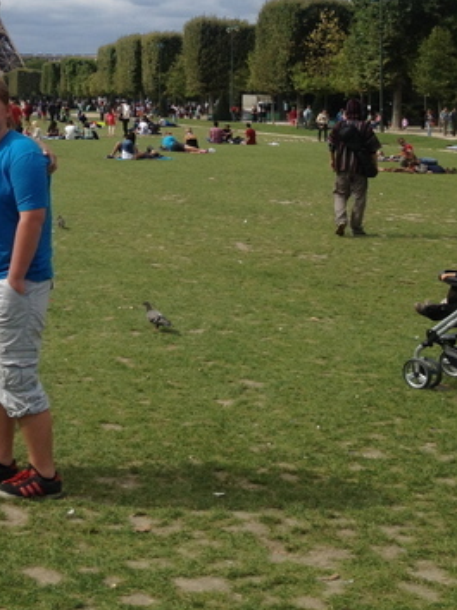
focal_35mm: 76
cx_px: -14
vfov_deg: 24.8
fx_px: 1339
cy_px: 50
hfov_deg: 18.8
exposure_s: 1/2404
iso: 50
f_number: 2.4
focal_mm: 4.28
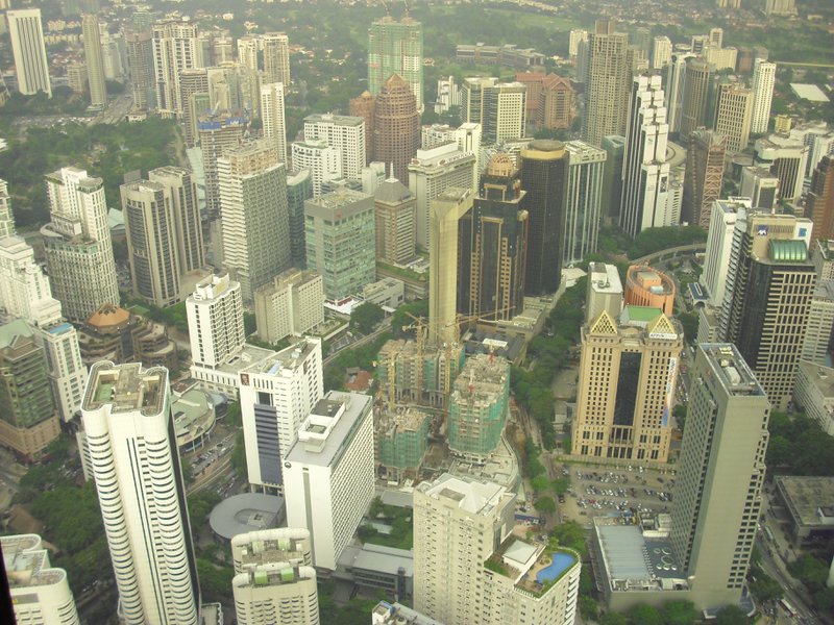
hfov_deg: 49.0
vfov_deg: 37.7
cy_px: 312
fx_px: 916
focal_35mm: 38
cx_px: 417
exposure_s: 1/80
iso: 100
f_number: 2.8
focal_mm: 6.2
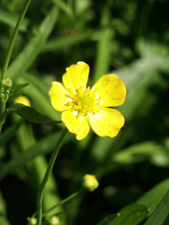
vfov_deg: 9.9
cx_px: 84
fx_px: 1302
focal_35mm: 200
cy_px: 112
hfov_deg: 7.4
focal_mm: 50.69
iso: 100
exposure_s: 1/180
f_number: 9.5
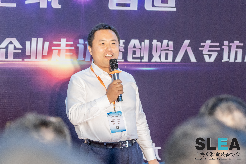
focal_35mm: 157
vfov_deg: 8.7
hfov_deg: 13.1
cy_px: 82
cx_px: 123
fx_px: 1073
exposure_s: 1/80
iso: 1600
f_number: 4
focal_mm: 105
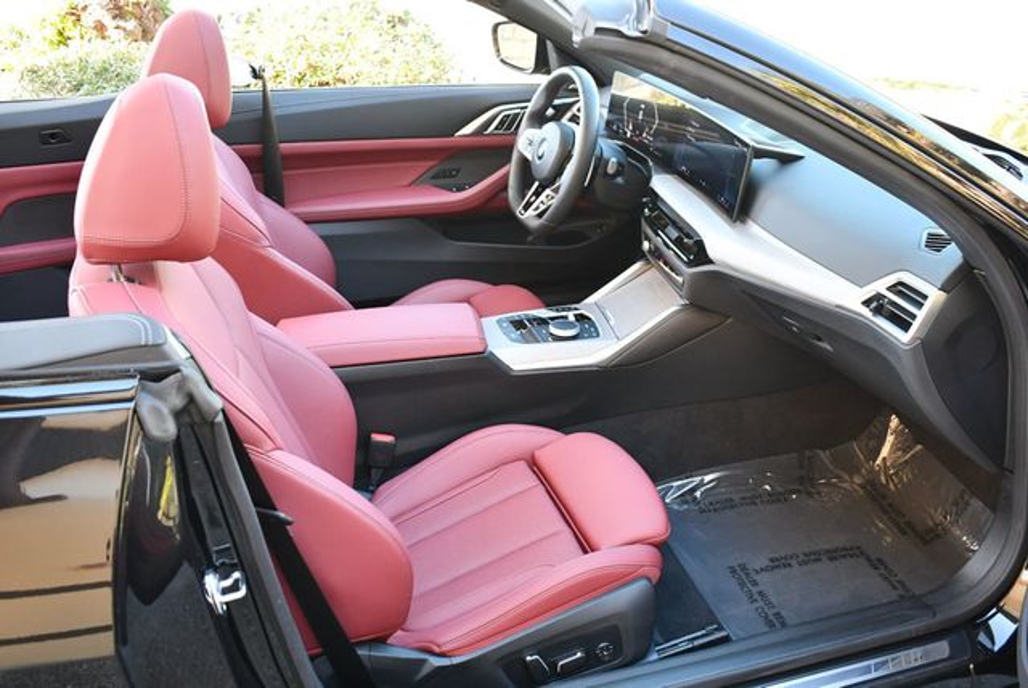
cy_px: 344
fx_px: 1029
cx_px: 514
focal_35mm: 36
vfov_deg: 36.9
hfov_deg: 53.1
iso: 800
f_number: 3.5
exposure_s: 1/160
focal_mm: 18
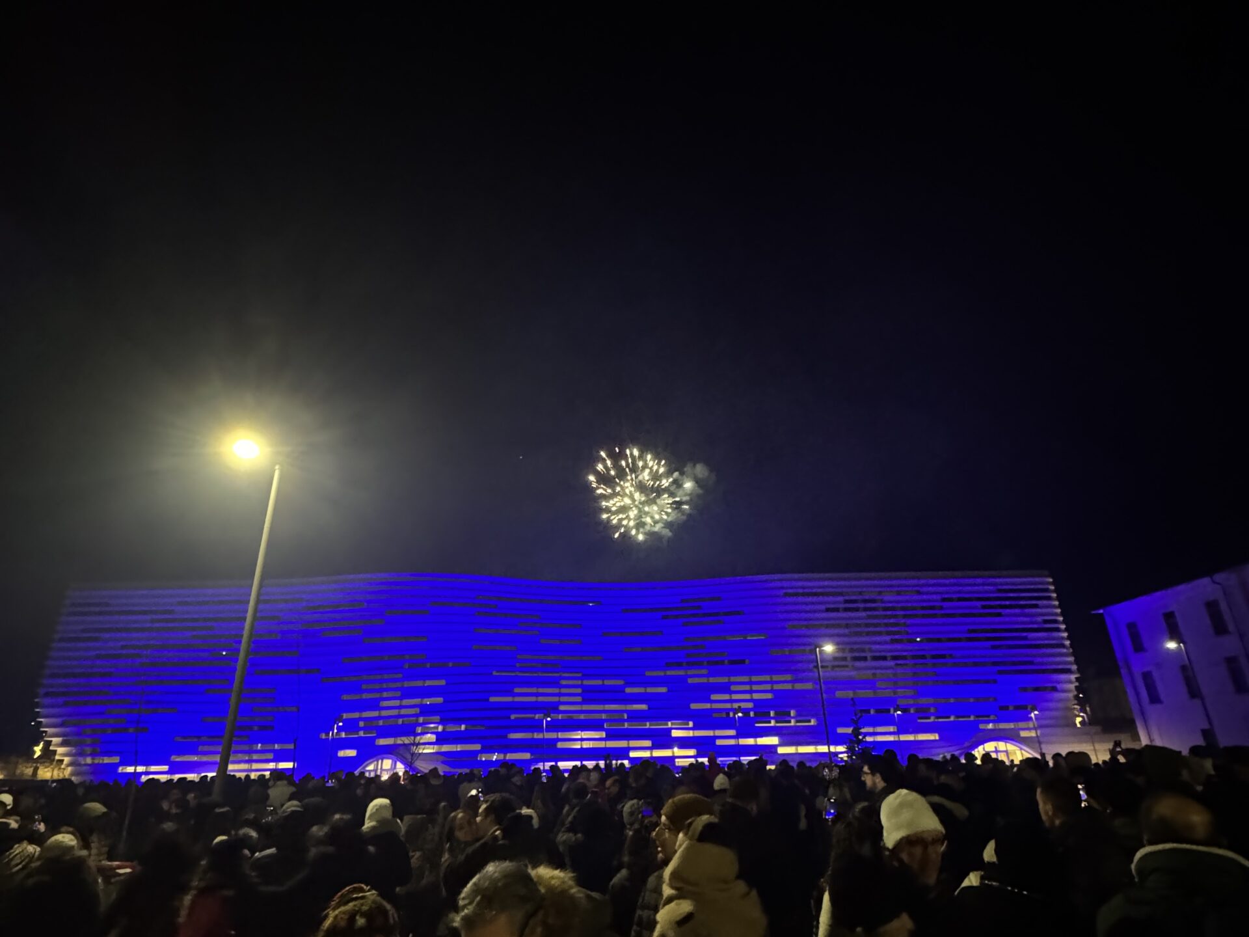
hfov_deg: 102.1
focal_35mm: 14
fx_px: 505
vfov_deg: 85.7
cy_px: 468
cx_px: 624
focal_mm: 2.22
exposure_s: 1/33
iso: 1250
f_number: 2.2
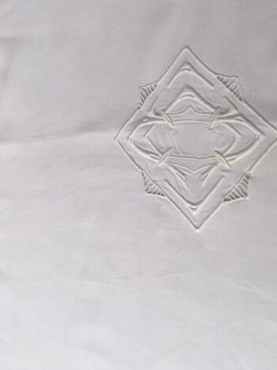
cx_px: 158
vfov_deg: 46.4
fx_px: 427
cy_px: 138
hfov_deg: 35.9
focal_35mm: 40
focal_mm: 4.15
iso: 25
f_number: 2.2
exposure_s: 1/121
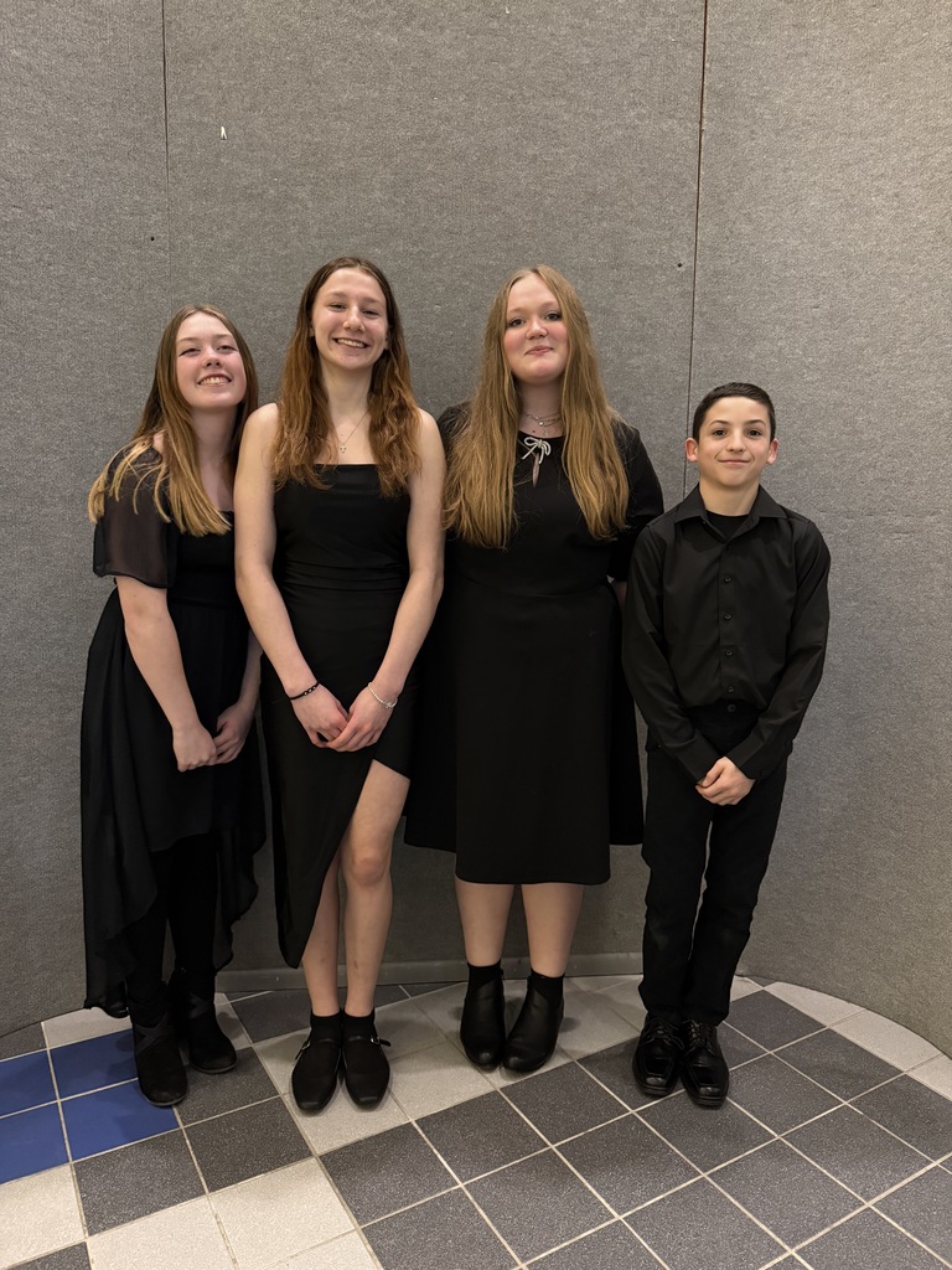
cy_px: 635
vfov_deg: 71.6
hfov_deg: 56.8
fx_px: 880
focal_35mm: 24
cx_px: 476
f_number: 1.78
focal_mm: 6.76
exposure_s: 1/40
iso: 640
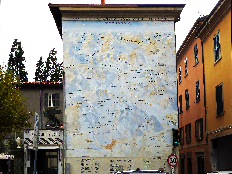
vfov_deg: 38.7
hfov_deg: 50.1
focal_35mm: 37
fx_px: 248
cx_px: 116
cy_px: 87
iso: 400
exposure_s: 1/1300
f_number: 3.7
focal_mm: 6.7
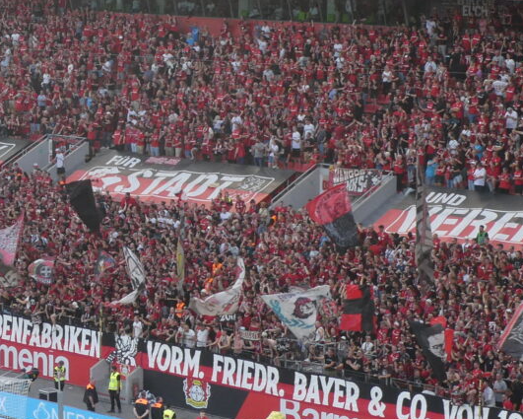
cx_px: 181
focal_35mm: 147
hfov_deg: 13.1
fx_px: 2276
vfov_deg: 10.5
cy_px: 116
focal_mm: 9
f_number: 4.1
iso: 125
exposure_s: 1/80
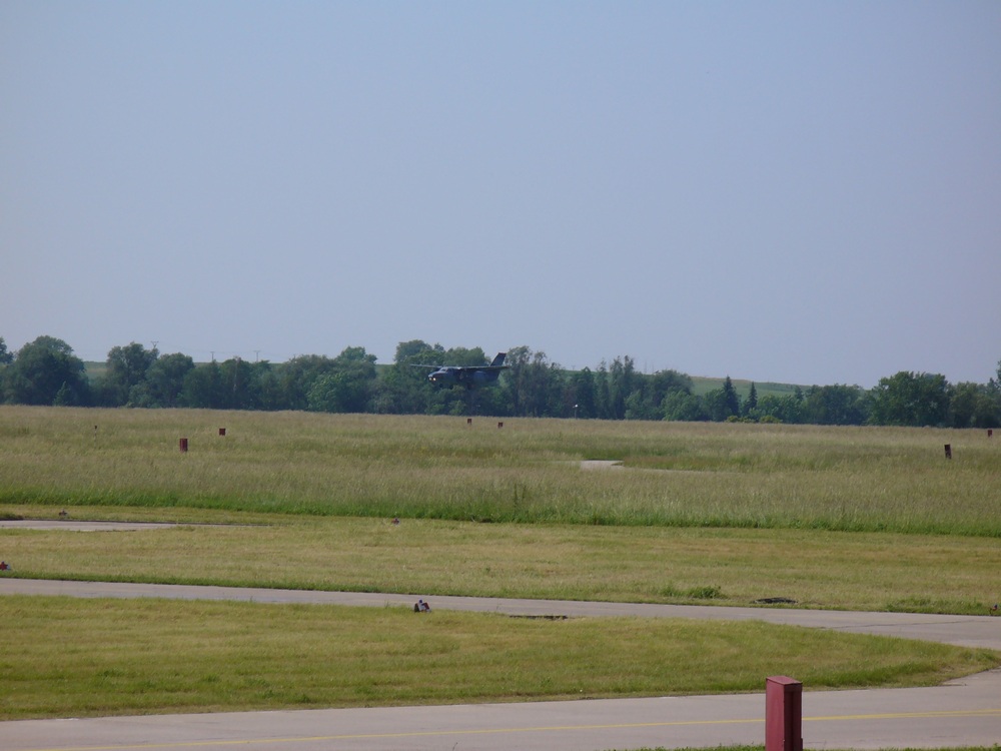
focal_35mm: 222
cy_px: 376
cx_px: 500
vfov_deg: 6.7
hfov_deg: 8.9
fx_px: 6420
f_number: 9
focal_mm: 36.6
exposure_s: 1/200
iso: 64
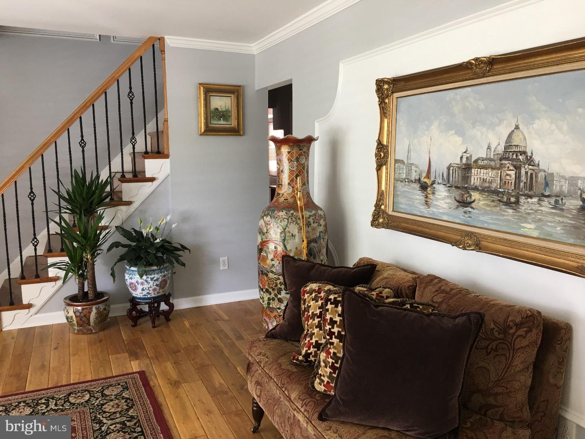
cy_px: 220
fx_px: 490
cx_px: 292
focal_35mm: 29
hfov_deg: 61.7
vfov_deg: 48.2
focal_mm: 4.15
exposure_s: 1/15
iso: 25
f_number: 2.2
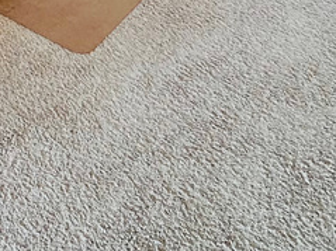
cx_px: -35
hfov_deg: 29.1
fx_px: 582
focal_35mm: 60
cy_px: -174
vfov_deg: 19.5
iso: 320
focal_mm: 2.22
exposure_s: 1/60
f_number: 2.2
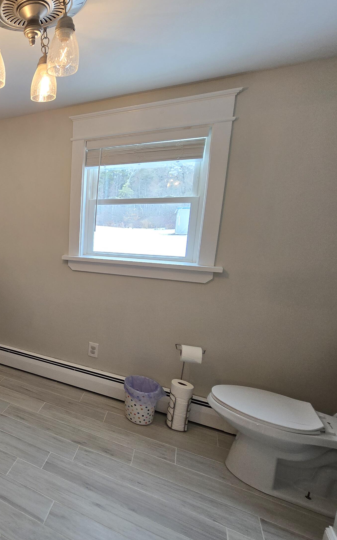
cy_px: 263
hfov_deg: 48.9
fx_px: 279
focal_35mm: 19
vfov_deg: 88.0
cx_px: -12
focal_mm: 2.2
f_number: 2.2
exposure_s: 1/60
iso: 100
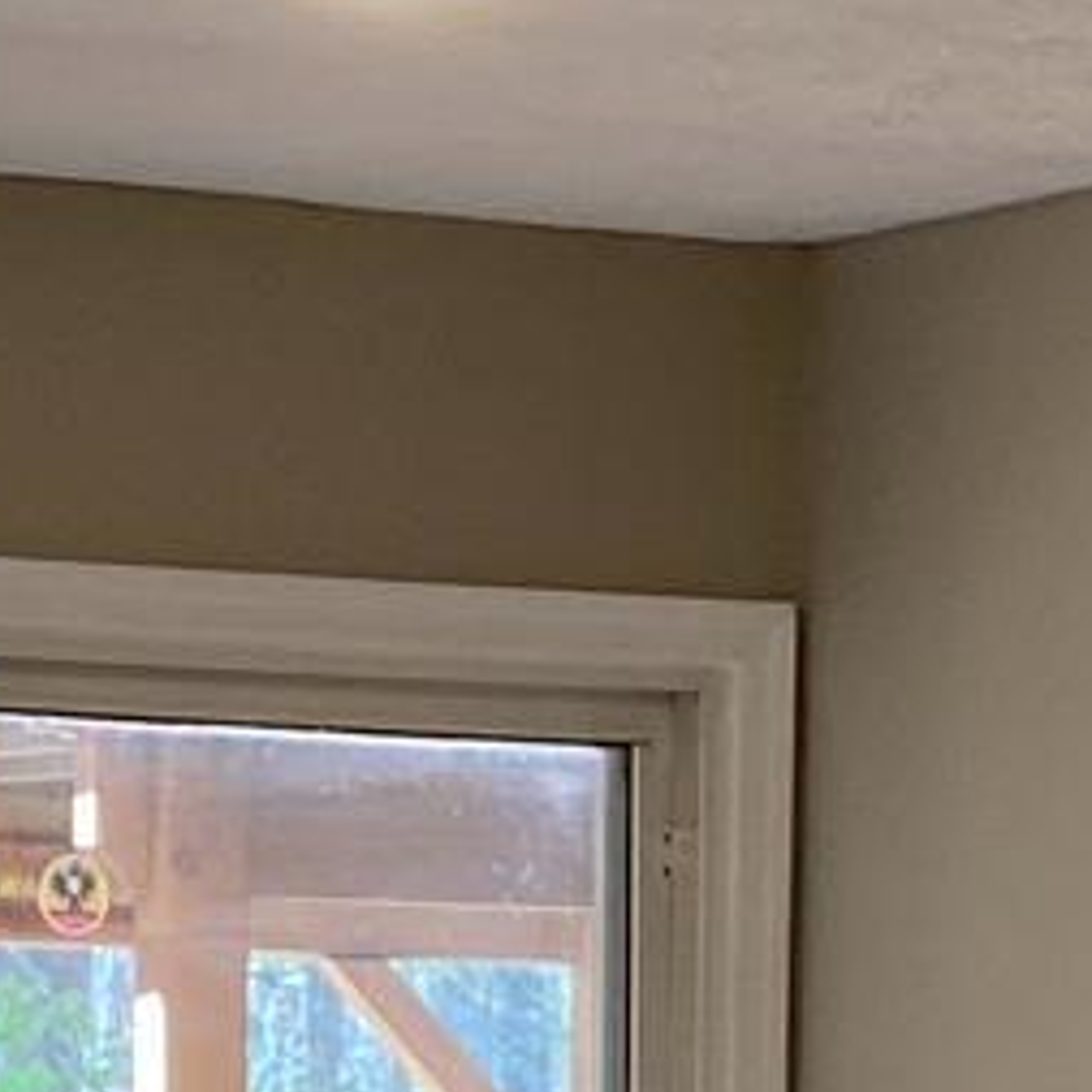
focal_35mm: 186
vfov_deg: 8.5
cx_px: 837
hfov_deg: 9.4
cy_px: 2784
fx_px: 6638
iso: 64
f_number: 1.8
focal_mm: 4.25
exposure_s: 1/60
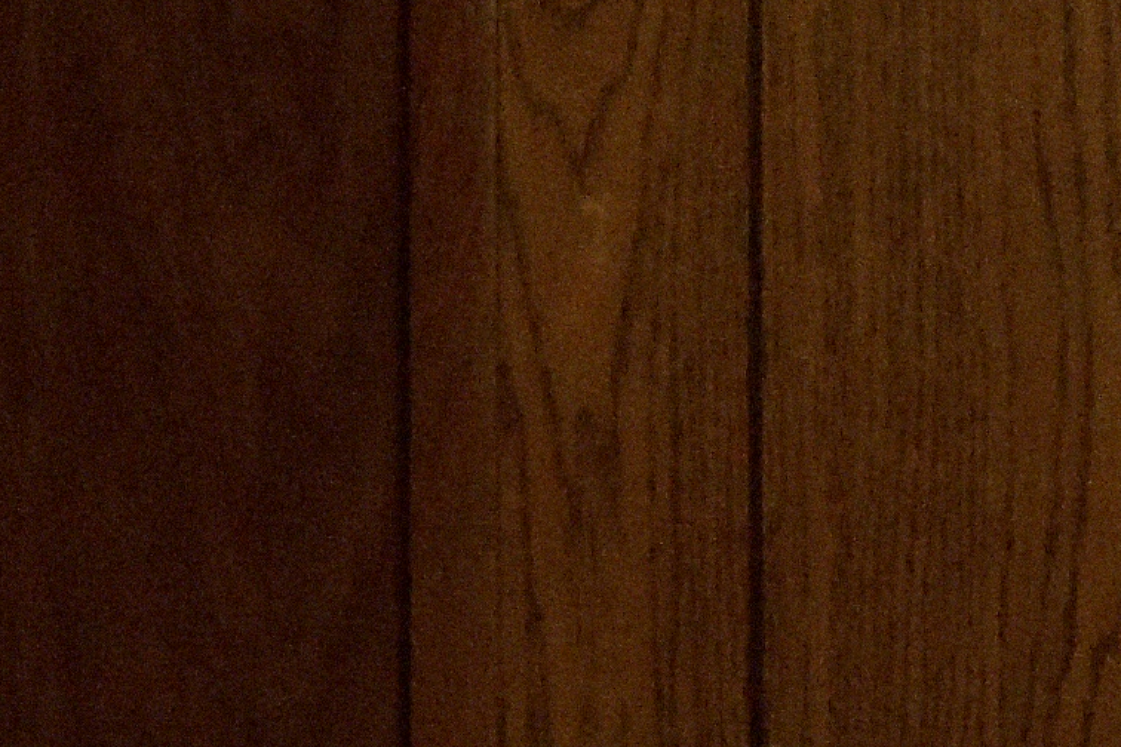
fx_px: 8998
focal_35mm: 289
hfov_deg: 6.7
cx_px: 2844
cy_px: -526
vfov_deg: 4.7
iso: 200
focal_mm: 8.7
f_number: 4.6
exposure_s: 1/40
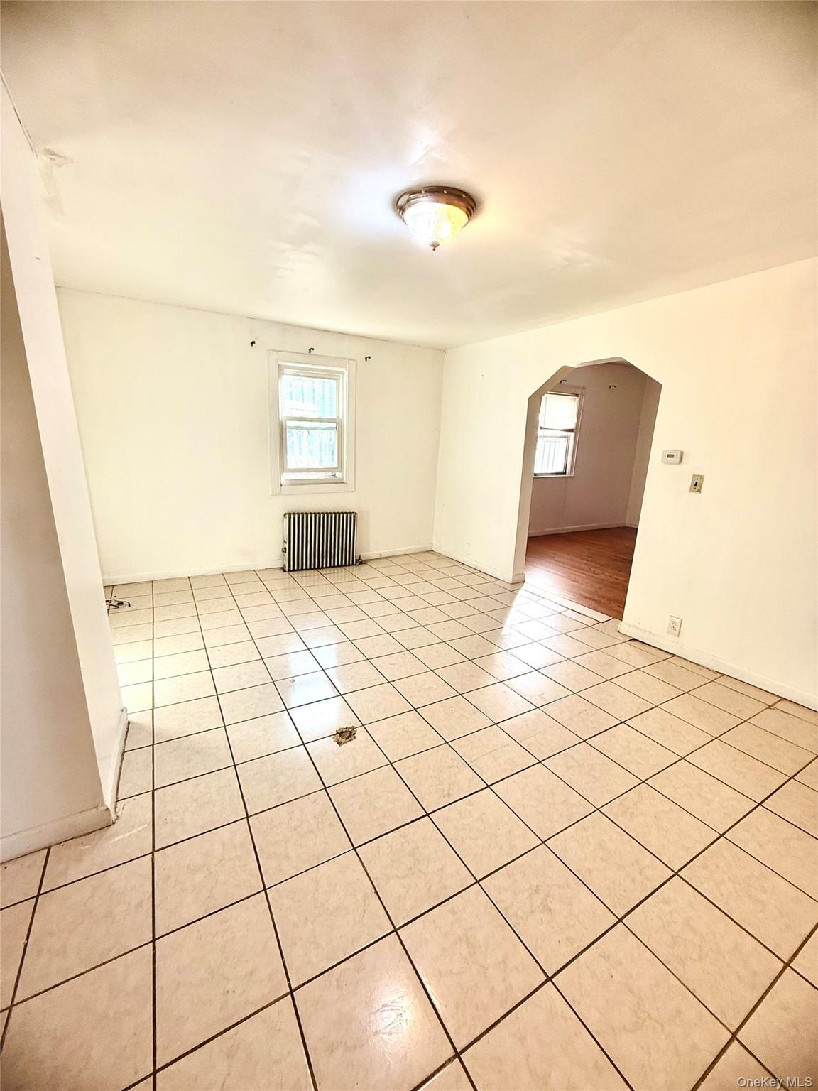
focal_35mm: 14
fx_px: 441
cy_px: 546
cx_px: 409
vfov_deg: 102.1
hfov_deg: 85.7
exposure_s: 1/120
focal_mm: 2.22
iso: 80
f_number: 2.2
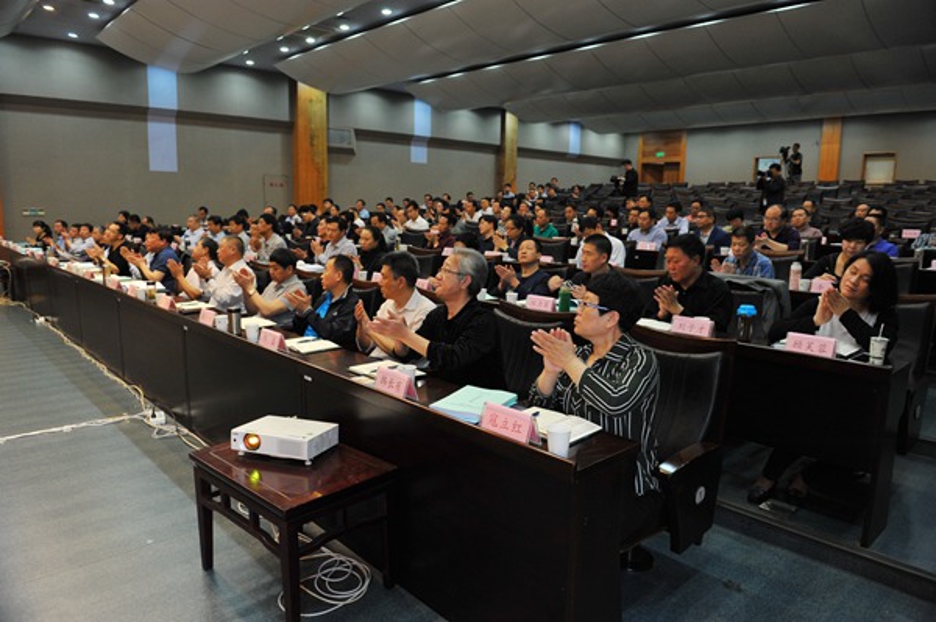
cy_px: 311
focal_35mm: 24
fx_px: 623
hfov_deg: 73.8
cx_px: 468
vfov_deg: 53.1
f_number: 3.5
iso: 1250
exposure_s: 1/60
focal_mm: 24
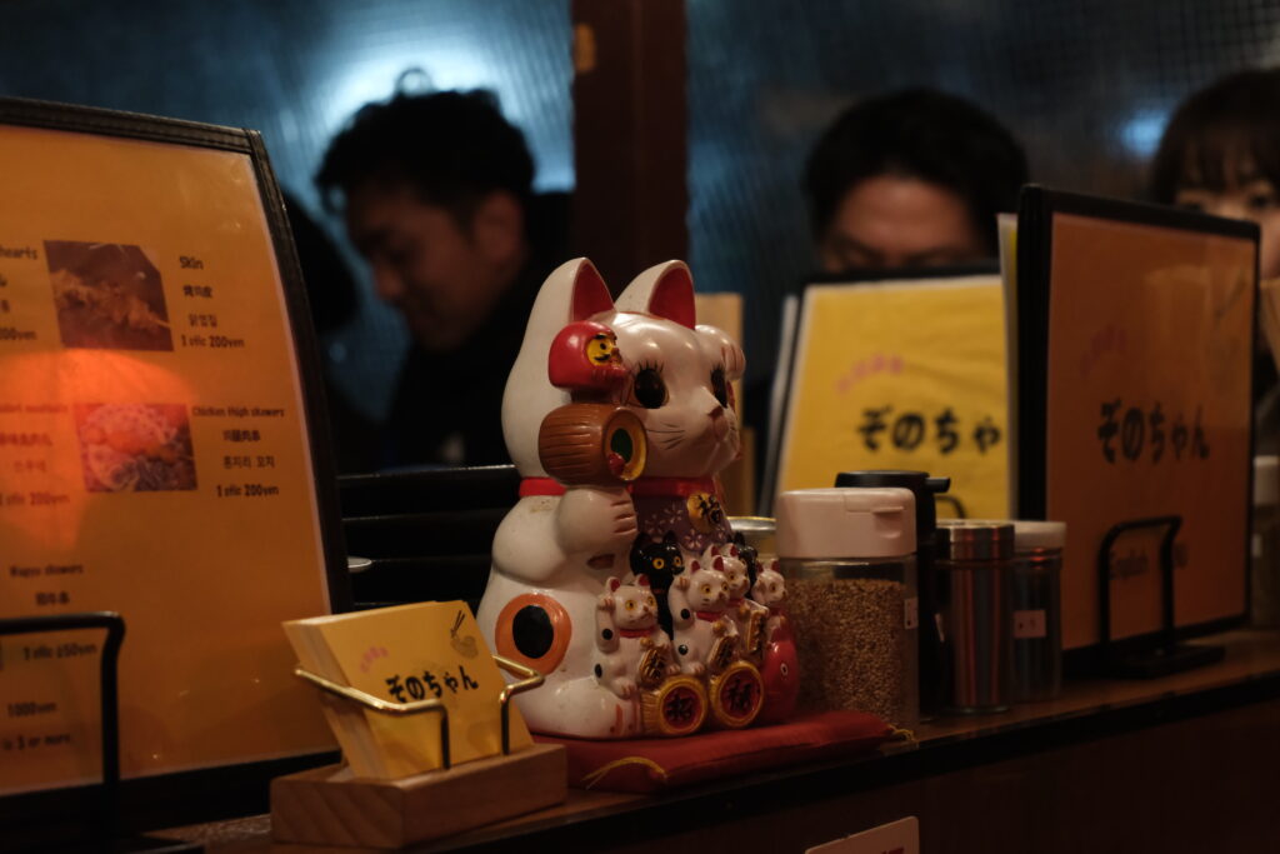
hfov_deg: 27.0
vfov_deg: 18.2
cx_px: 640
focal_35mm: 75
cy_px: 427
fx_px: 2667
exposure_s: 1/300
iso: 3200
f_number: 4.8
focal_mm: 50
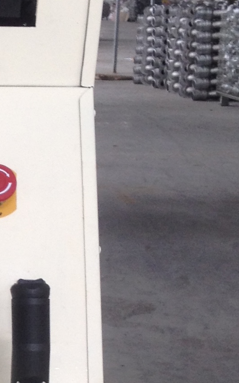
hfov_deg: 8.8
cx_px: -178
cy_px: 317
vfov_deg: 14.5
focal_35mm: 143
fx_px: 1491
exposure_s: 1/20
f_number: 2.4
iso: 50
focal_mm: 4.28
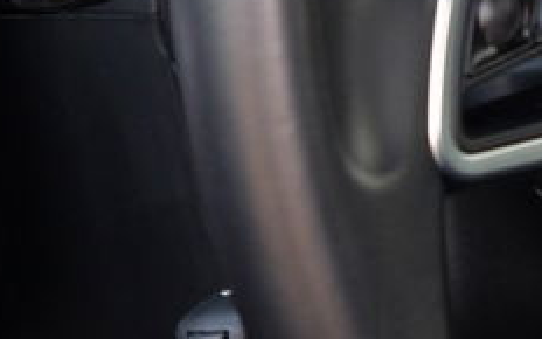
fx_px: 5510
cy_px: -229
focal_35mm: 373
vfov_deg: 3.5
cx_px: 1012
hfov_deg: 5.5
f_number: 4
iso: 320
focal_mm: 55
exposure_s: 1/60
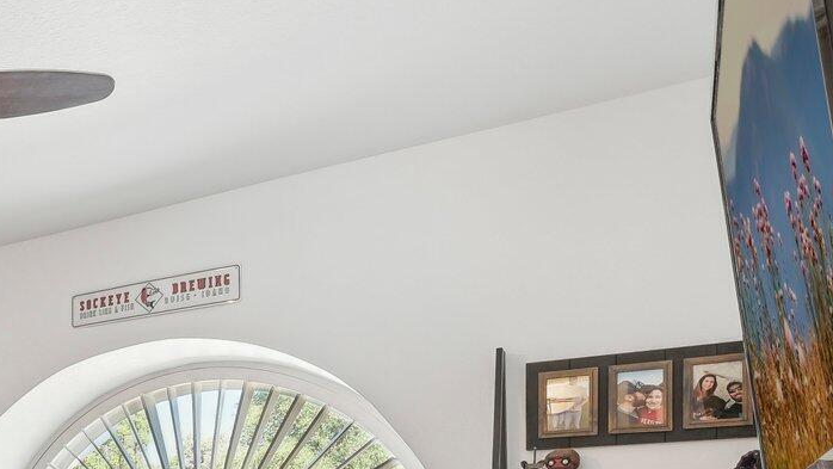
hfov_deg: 37.3
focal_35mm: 43
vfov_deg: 25.1
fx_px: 950
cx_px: -141
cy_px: 559
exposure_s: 1/15
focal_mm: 14
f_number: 8
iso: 400
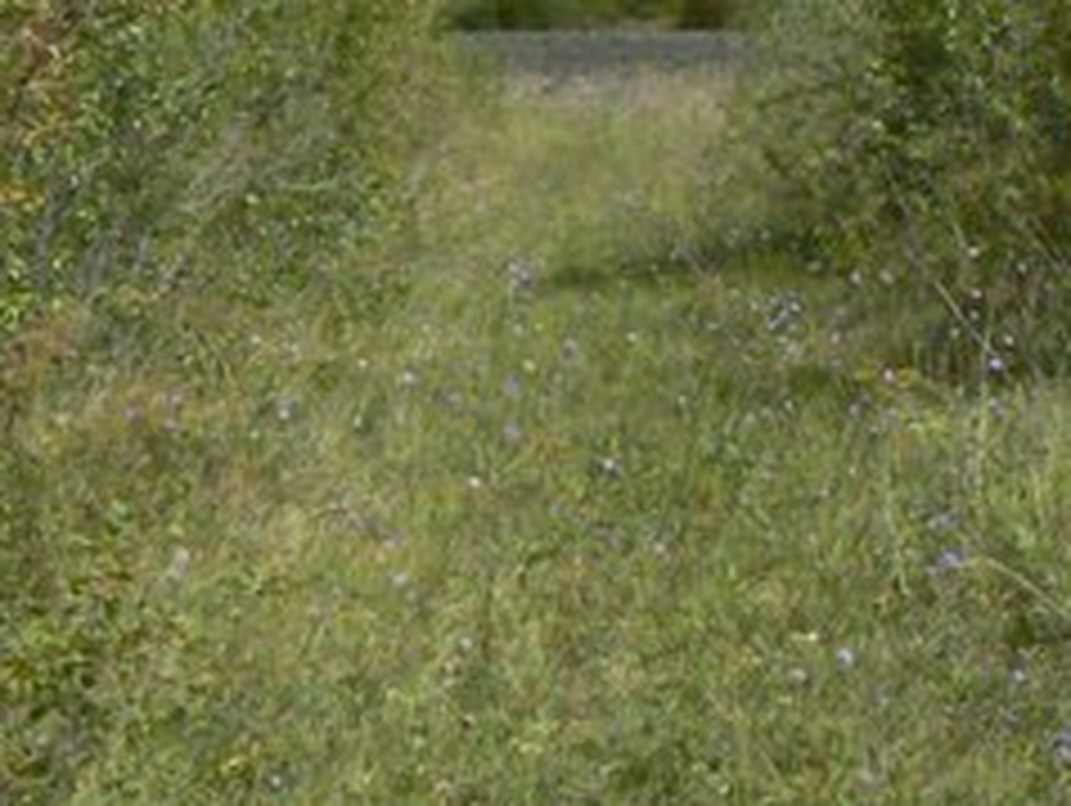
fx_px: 3747
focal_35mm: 121
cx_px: 837
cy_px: 342
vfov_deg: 12.3
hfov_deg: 16.2
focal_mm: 6
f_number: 8
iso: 400
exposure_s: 1/1600
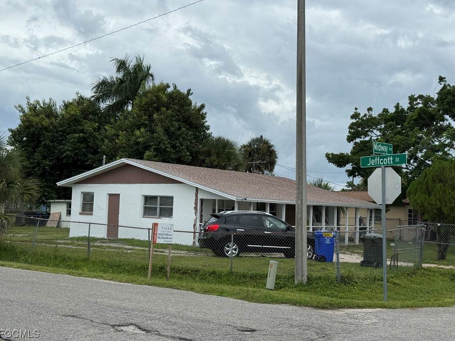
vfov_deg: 29.7
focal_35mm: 49
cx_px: 228
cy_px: 170
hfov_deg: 38.9
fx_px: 644
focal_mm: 6.76
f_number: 1.78
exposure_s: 1/7143
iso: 100
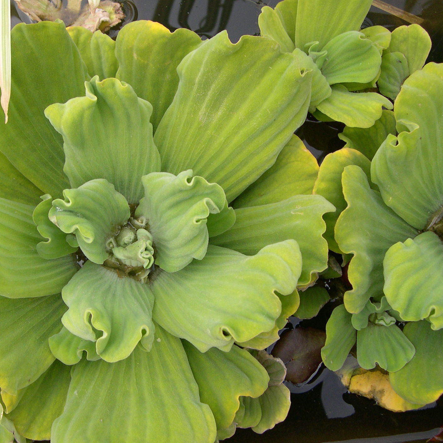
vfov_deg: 35.3
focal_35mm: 48
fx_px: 695
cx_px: 170
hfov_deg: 35.2
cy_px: 237
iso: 100
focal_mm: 8
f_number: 2.8
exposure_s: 1/335
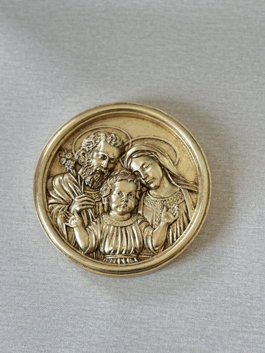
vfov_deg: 39.7
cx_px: 132
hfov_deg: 30.3
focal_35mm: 48
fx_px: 490
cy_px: 176
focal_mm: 6.86
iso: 320
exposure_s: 1/60
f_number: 1.78
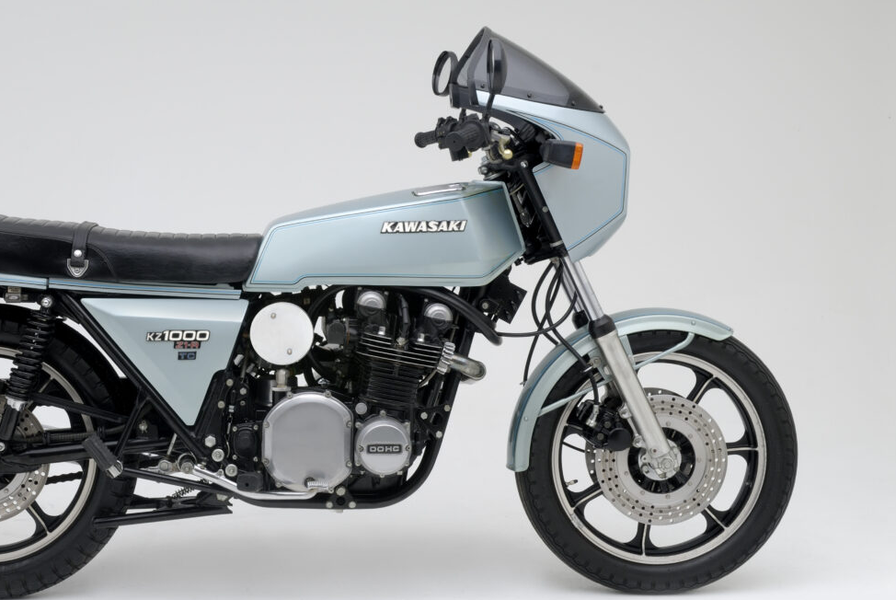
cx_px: 314
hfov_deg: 29.9
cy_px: 312
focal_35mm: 67
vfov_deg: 20.4
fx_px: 1670
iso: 100
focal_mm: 34
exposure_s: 1/160
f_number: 13
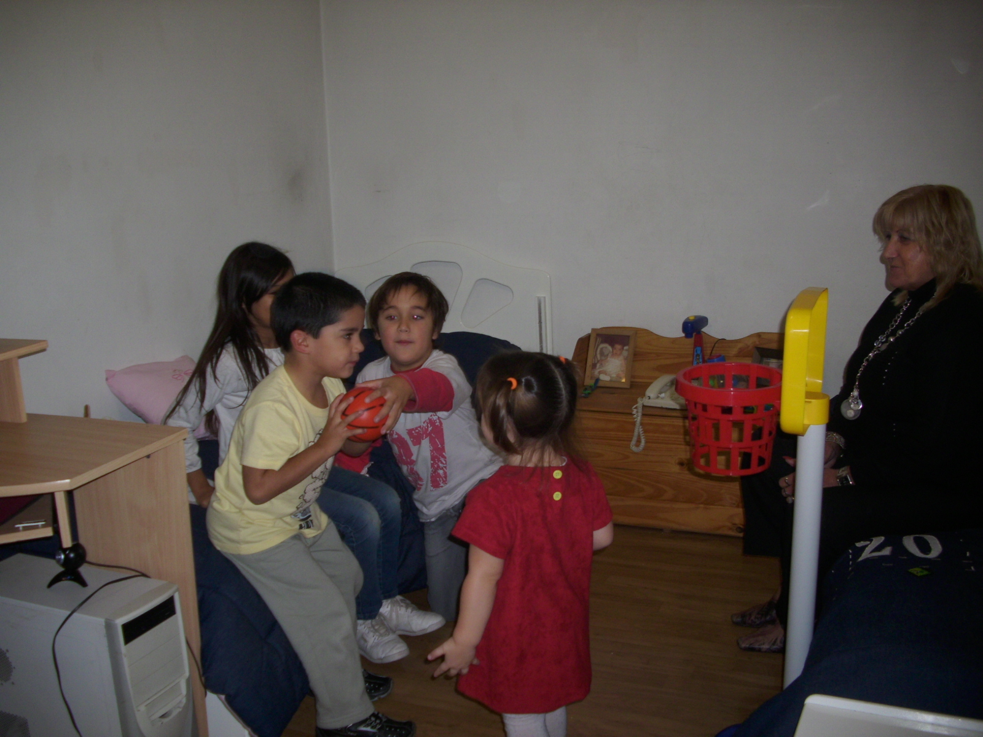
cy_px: 368
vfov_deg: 45.4
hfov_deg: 58.4
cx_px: 492
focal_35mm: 31
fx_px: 880
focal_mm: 6.2
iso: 50
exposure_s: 1/30
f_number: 2.8
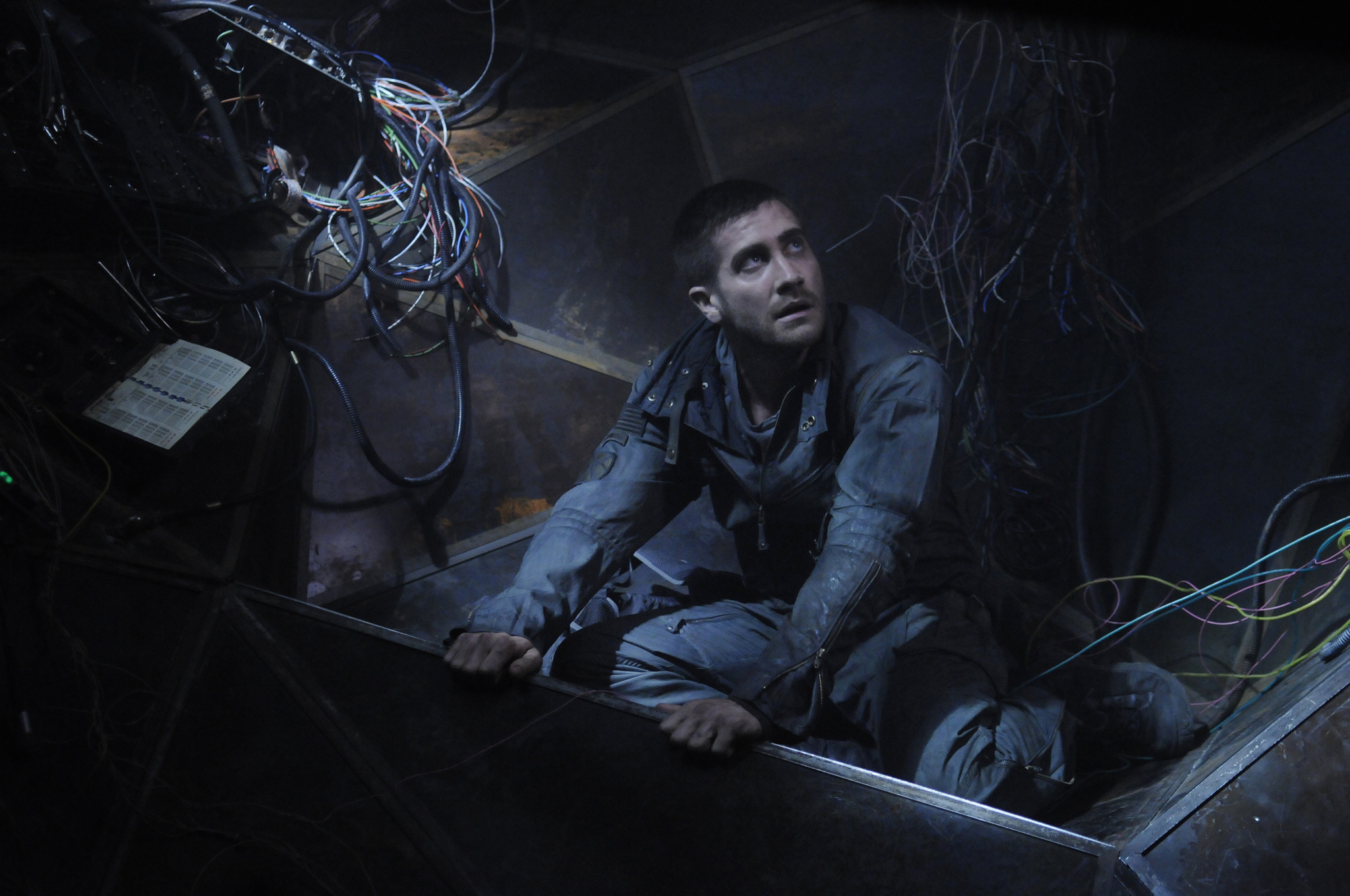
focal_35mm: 52
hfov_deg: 37.9
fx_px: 1966
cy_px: 448
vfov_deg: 25.7
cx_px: 675
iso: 1600
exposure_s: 1/80
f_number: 3.2
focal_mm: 35
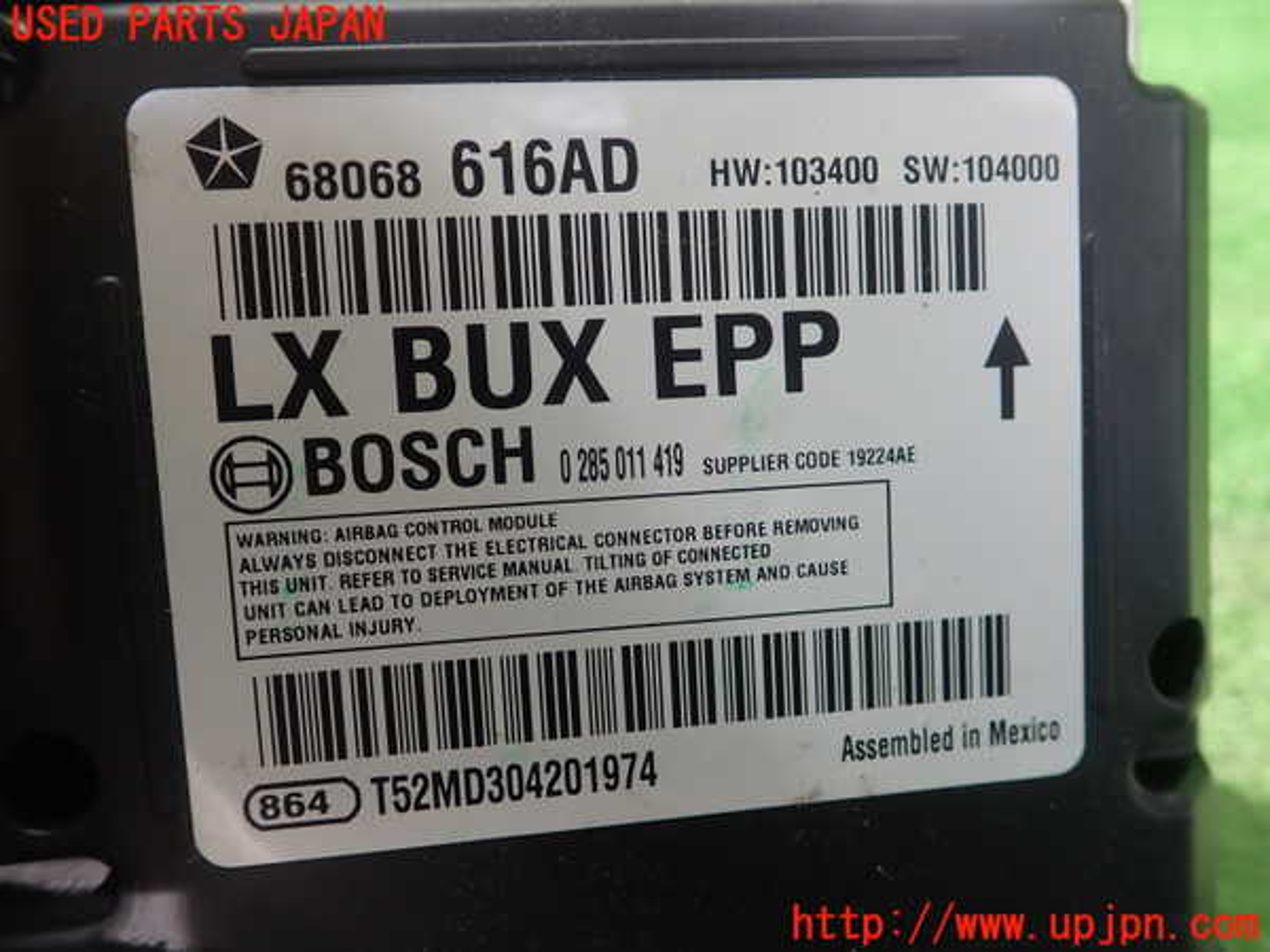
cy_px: 476
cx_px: 635
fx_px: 1101
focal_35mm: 30
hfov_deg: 60.0
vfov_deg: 46.8
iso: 200
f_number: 2.3
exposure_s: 1/125
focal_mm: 5.5
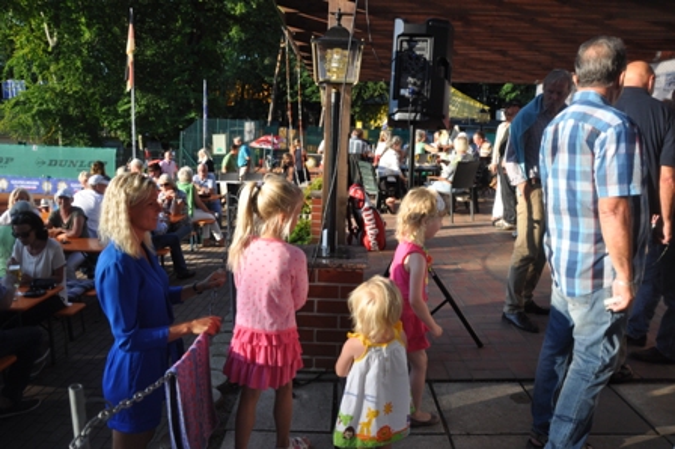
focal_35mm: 27
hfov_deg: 67.4
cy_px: 224
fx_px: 506
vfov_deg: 47.9
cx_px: 338
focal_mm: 18
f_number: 4
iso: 450
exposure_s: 1/1000
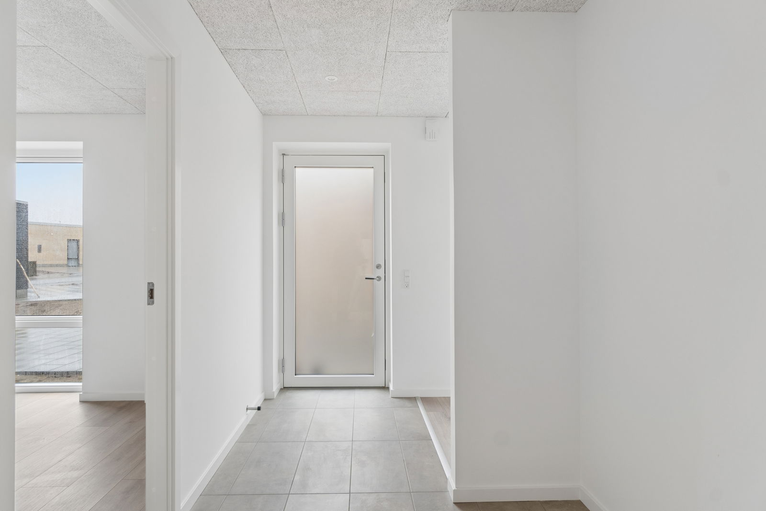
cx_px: 383
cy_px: 256
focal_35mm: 20
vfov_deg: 63.2
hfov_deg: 85.4
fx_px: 415
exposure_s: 1/6
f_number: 7.1
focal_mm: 13
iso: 400
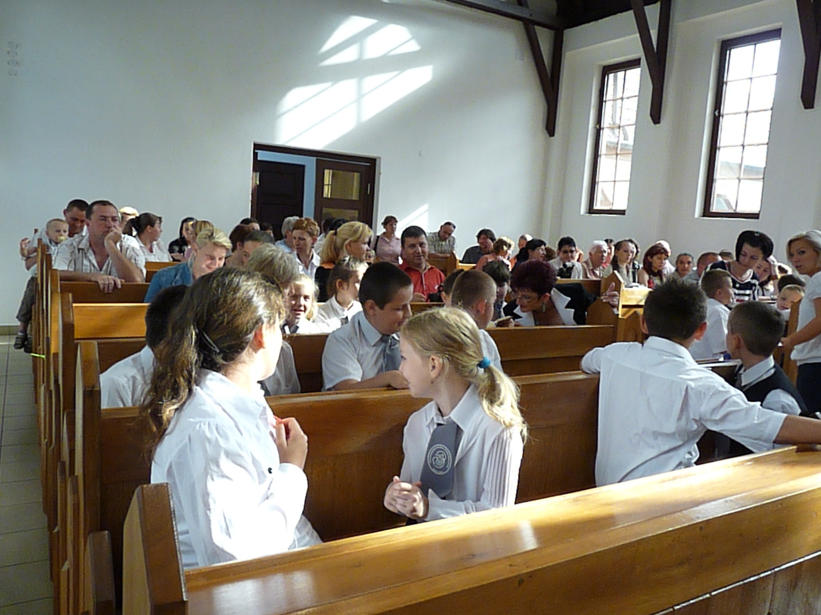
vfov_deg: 51.4
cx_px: 410
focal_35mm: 27
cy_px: 308
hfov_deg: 65.3
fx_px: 640
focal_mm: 4.8
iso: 800
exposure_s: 1/125
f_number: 3.2
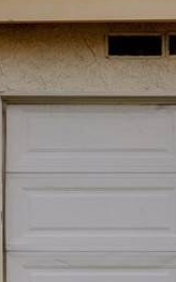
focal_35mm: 111
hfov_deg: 11.3
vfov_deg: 18.8
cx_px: -84
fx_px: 853
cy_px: 157
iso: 400
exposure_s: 1/640
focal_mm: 28
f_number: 8
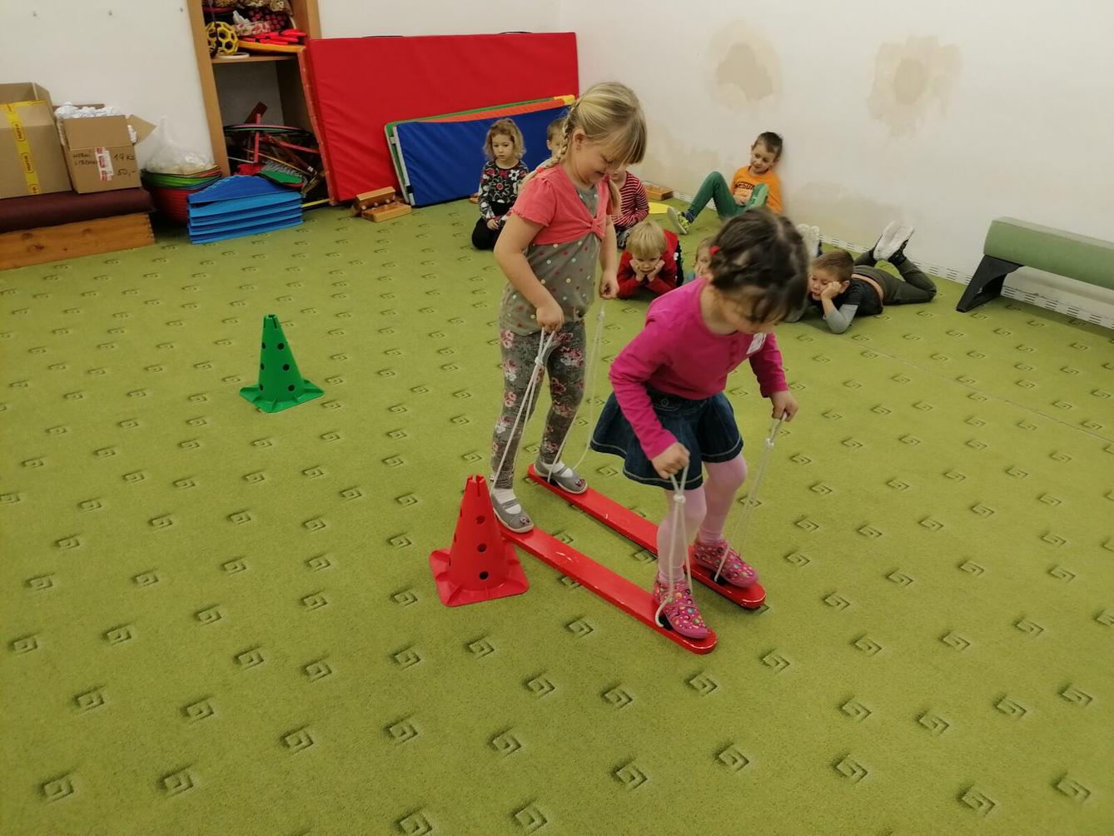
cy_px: 418
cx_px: 557
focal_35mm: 27
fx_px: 869
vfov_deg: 51.4
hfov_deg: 65.3
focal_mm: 4.75
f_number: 1.8
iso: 100
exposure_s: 1/50
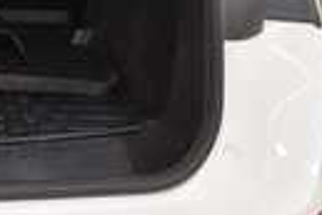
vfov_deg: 15.4
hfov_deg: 21.0
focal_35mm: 87
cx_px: -112
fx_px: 778
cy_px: -6
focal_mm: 19
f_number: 5.6
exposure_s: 1/160
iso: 800
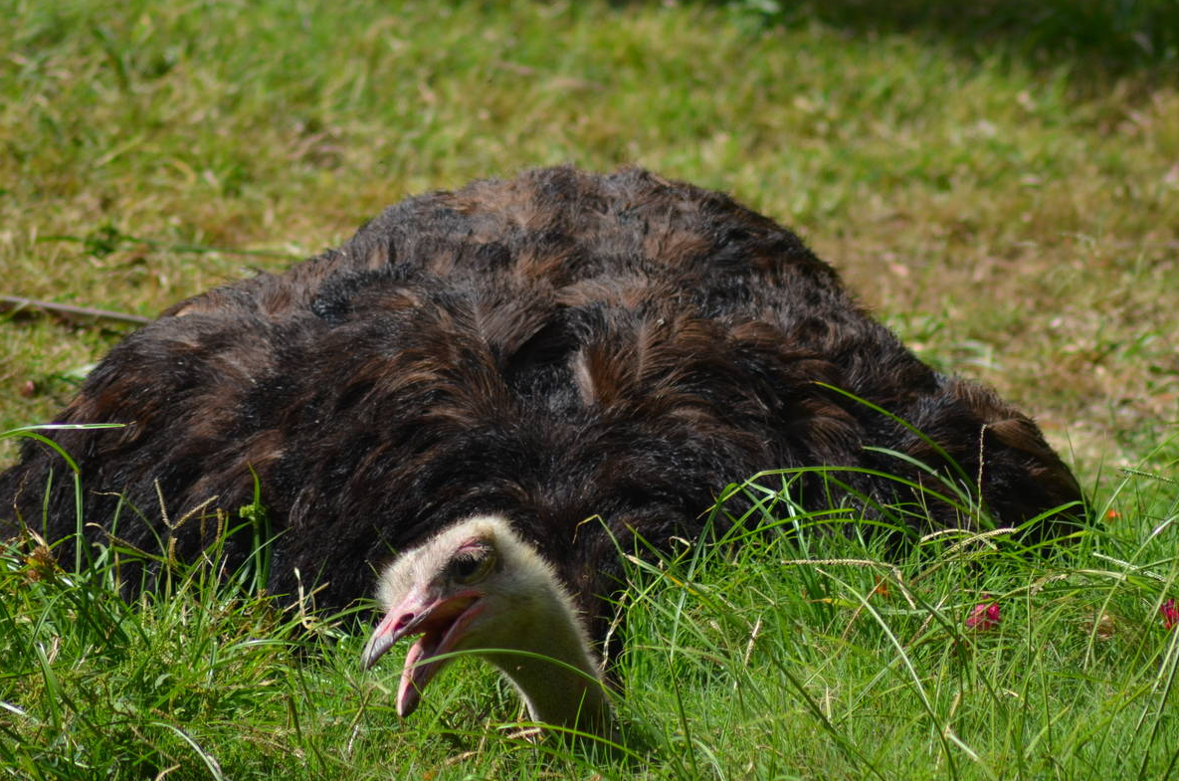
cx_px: 663
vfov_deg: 2.4
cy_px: 362
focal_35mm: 567
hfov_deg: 3.6
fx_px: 18532
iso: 400
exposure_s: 1/2000
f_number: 5.3
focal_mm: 280
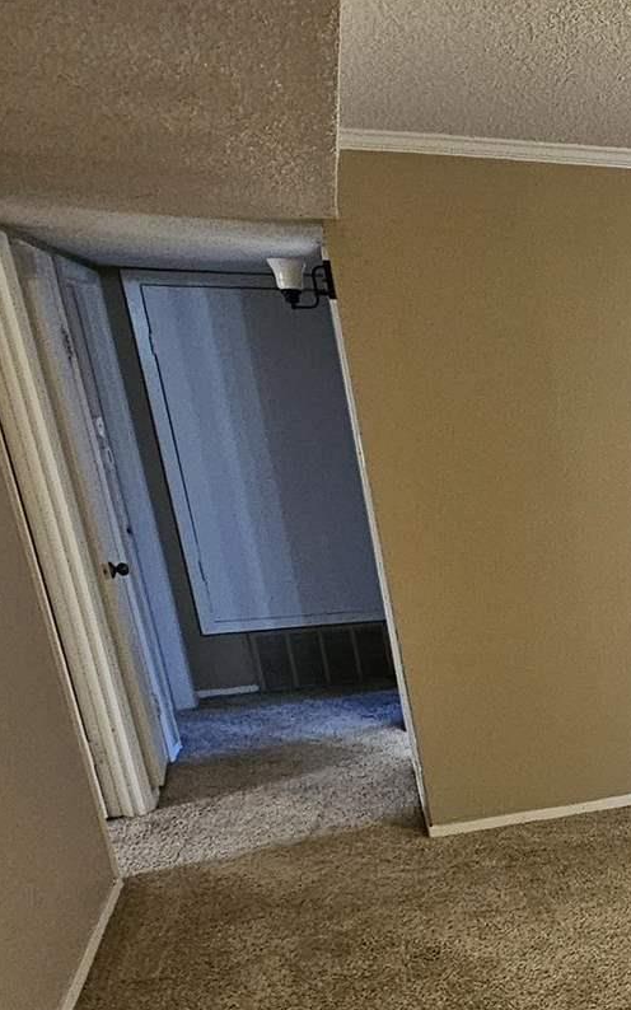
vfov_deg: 47.3
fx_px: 1101
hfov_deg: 22.4
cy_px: 766
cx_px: 1075
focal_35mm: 40
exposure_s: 1/40
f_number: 2.2
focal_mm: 2.2
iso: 320
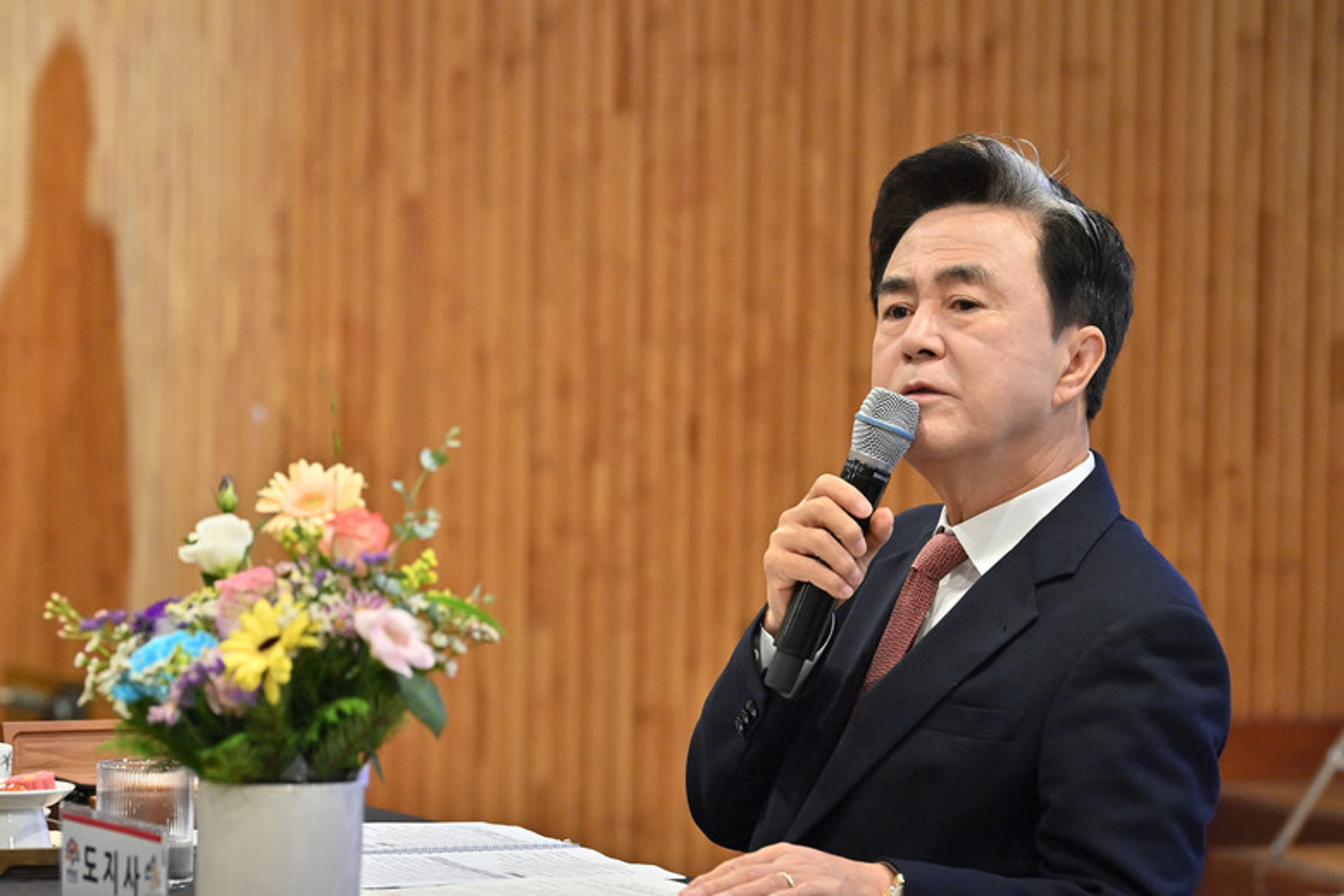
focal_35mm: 180
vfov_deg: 7.6
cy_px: 448
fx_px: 6719
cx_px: 672
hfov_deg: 11.4
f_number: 5.6
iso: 4000
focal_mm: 180
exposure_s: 1/250
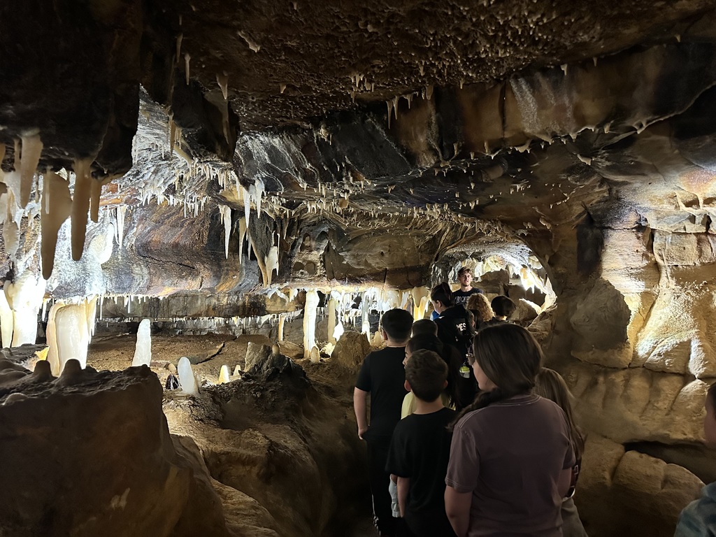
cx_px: 358
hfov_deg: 71.6
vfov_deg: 56.8
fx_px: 496
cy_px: 268
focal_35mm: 24
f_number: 1.78
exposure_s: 1/40
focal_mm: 6.86
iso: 1000
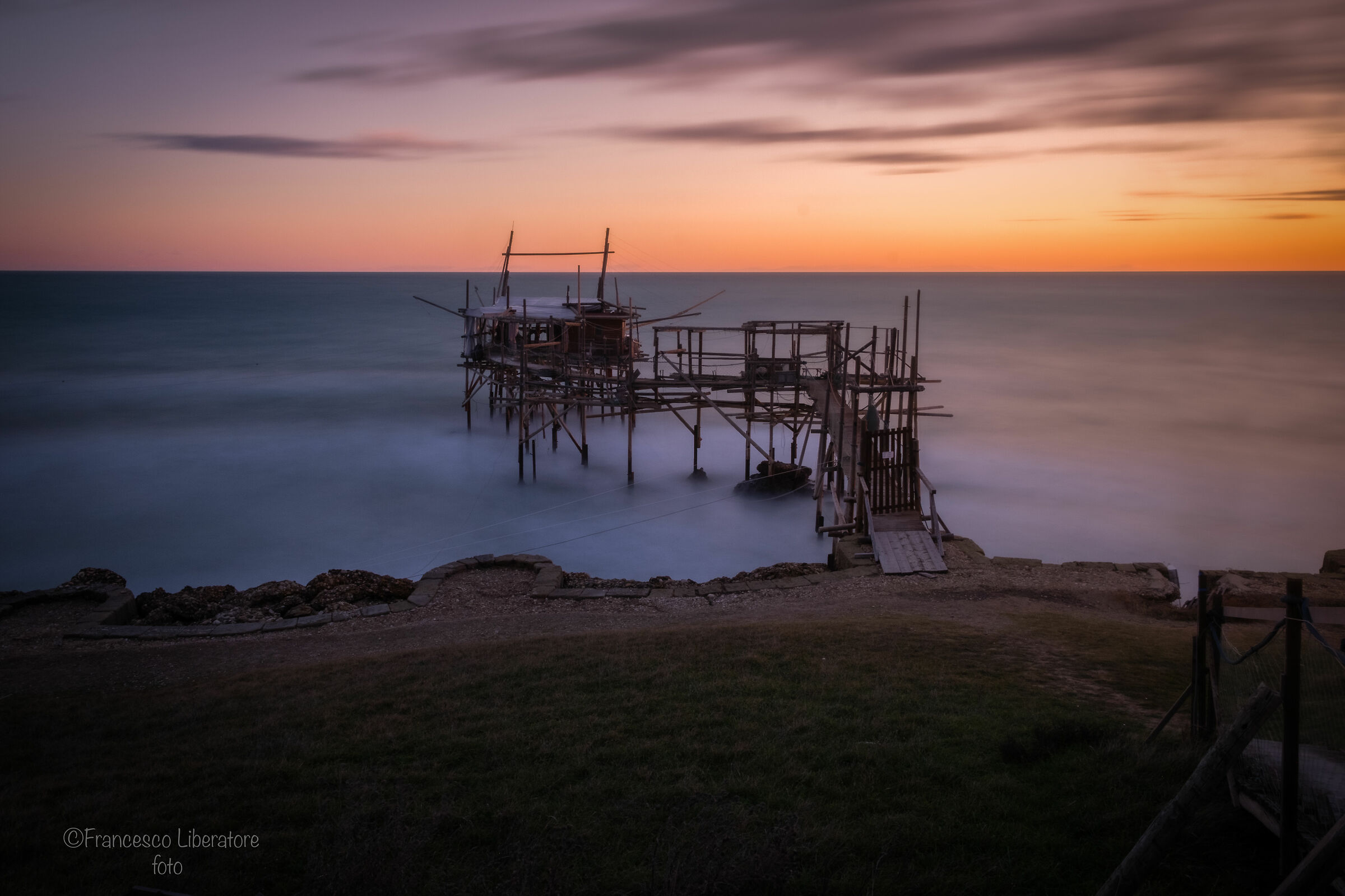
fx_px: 1083
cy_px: 448
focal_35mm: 29
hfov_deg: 63.7
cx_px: 672
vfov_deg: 45.0
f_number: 18
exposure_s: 120
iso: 200
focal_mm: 19.6
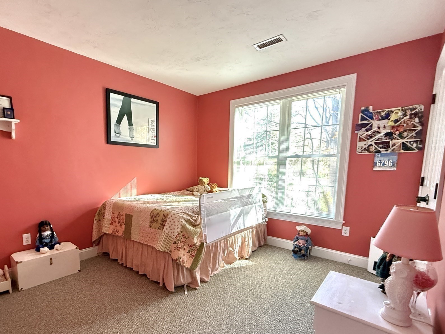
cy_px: 195
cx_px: 188
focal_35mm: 18
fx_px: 231
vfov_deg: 71.1
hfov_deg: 87.1
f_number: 2.2
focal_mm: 2.22
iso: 1000
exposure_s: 1/60
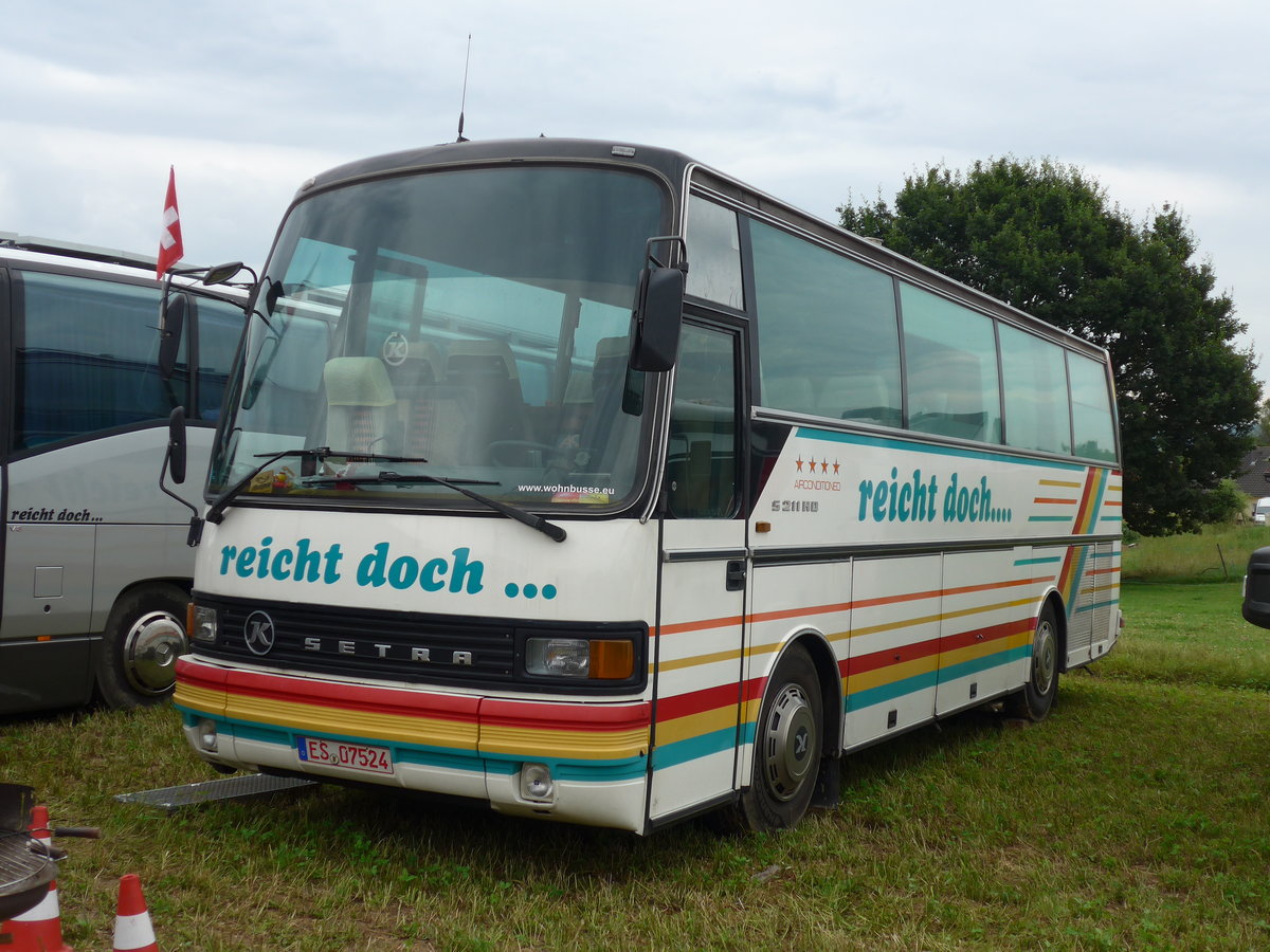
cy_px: 476
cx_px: 635
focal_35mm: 41
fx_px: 1504
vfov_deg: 35.1
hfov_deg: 45.8
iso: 80
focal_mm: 8.4
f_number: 2.8
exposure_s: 1/500
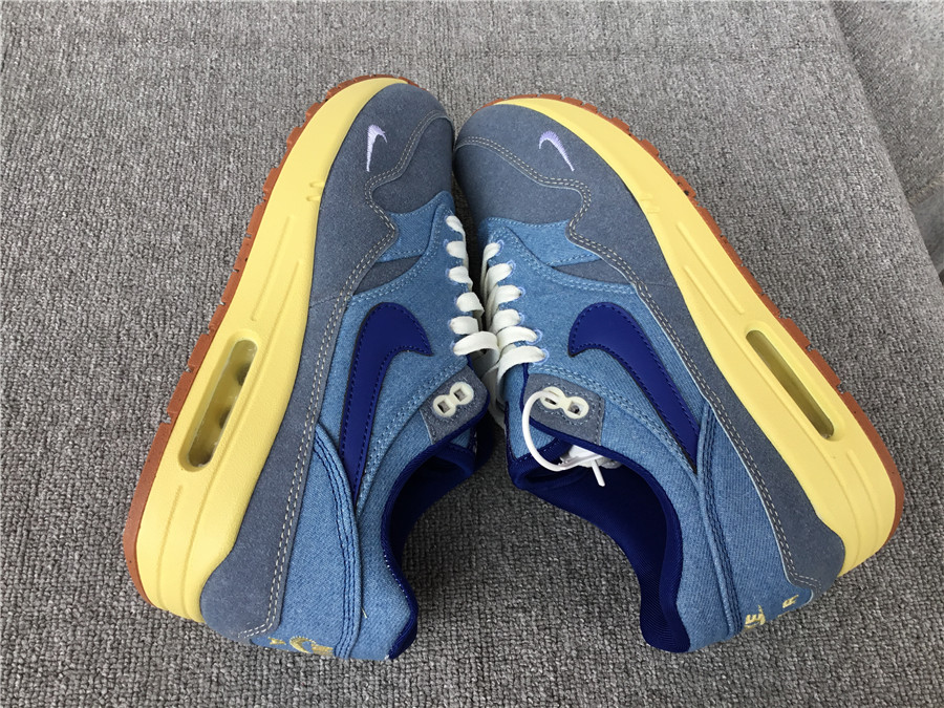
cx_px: 472
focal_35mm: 31
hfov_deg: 58.4
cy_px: 354
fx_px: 845
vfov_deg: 45.4
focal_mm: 3.3
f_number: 2.4
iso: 25
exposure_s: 1/103
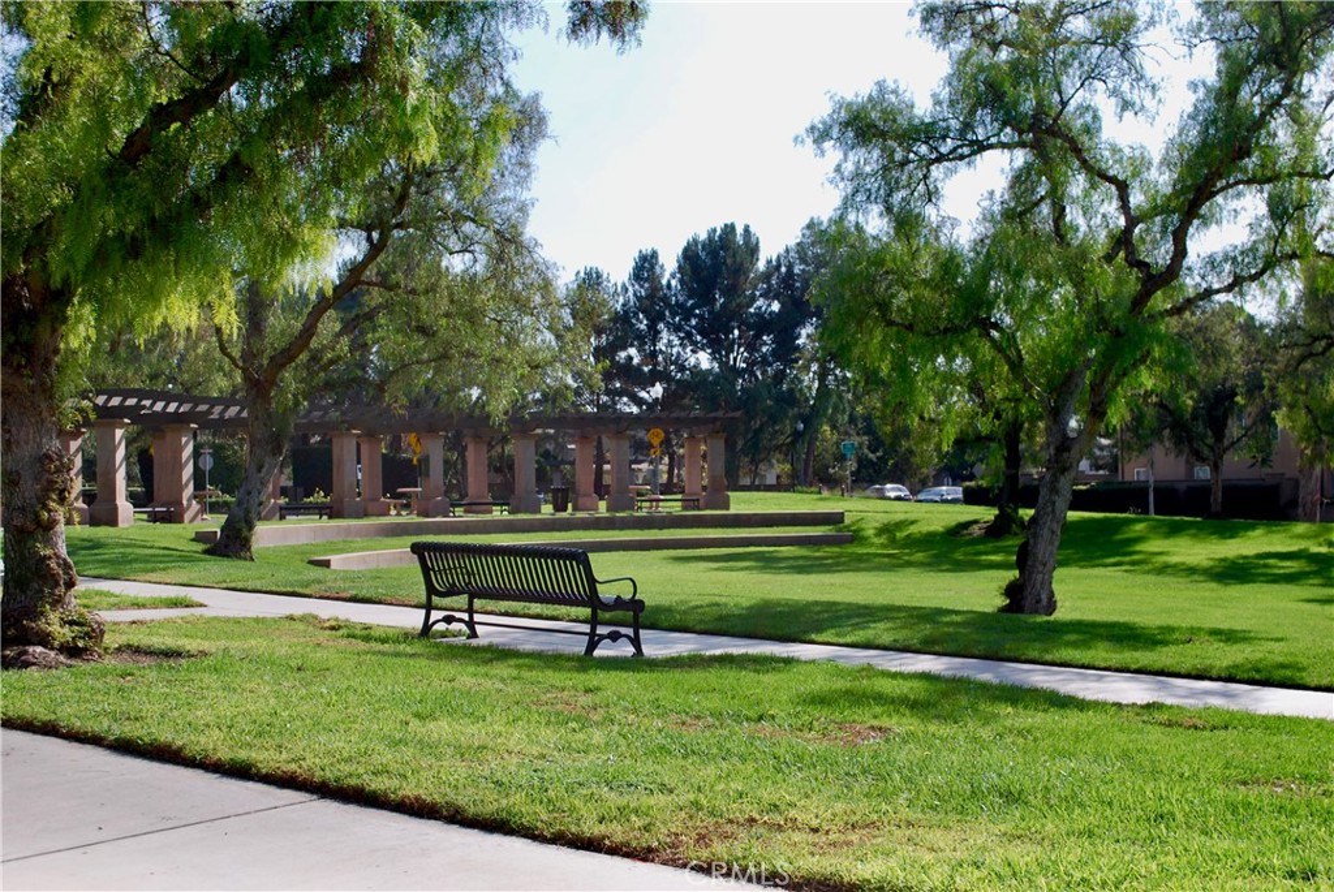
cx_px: 667
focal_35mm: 45
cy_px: 446
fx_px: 1669
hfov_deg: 43.6
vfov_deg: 29.9
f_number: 7.1
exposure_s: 1/200
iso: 100
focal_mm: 30
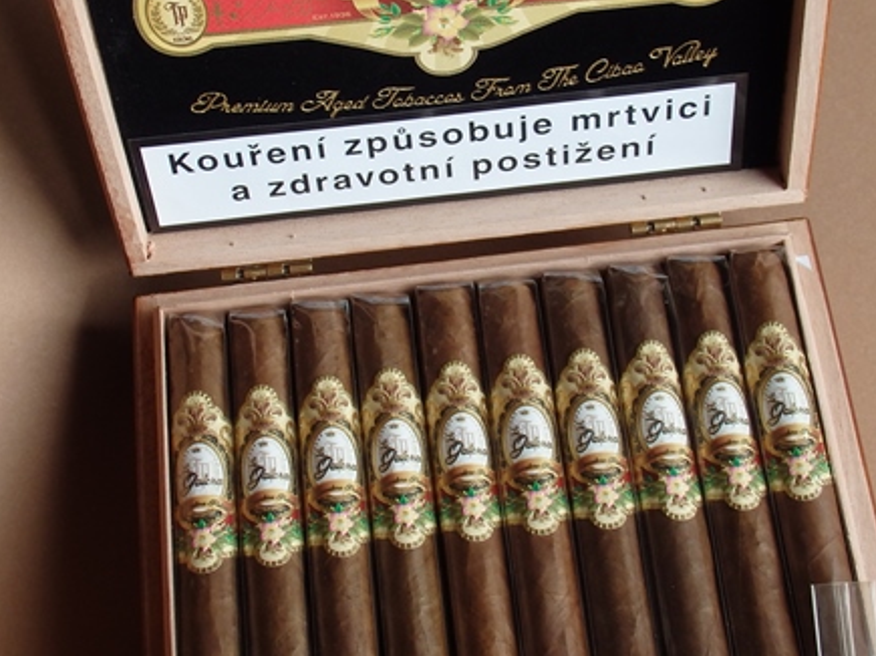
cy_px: 278
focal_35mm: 68
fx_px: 1720
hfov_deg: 28.6
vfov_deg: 21.6
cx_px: 437
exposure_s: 1/30
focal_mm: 6.6
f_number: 3.6
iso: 125
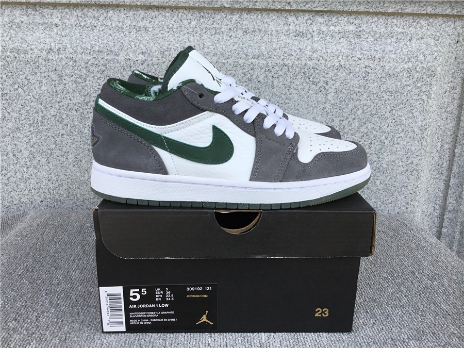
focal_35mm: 31
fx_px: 416
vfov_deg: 45.4
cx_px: 232
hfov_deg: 58.4
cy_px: 174
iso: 25
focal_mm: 3.3
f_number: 2.4
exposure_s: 1/301
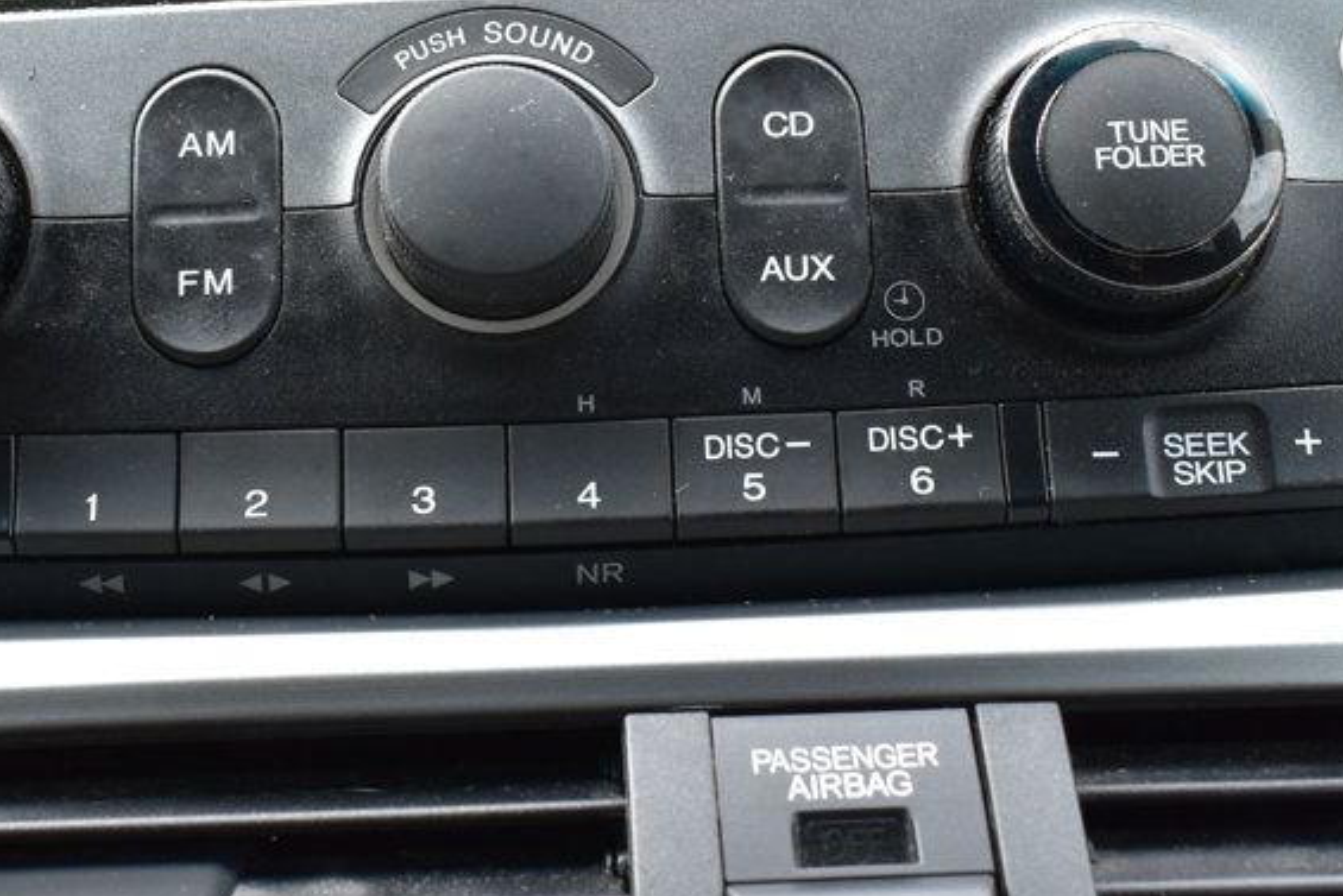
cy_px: 238
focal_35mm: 68
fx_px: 2534
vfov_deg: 19.9
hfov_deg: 29.6
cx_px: 521
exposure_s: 1/60
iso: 400
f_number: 8
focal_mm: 25
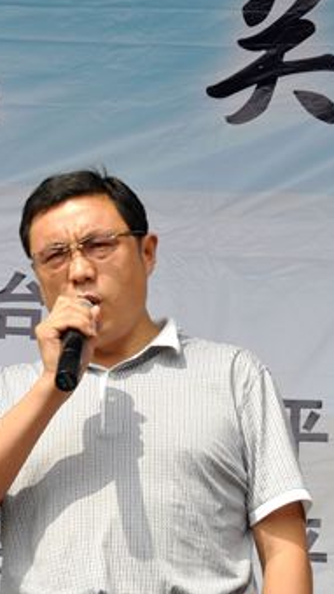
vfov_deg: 11.1
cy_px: 321
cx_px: 96
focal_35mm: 194
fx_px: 3057
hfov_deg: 6.2
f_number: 11
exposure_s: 1/125
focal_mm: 70
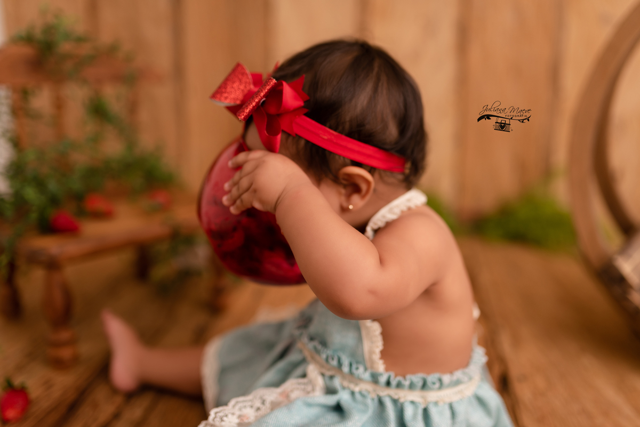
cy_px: 214
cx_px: 320
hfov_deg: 54.4
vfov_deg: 37.9
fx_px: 622
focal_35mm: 35
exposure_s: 1/125
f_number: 1.8
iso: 125
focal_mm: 35
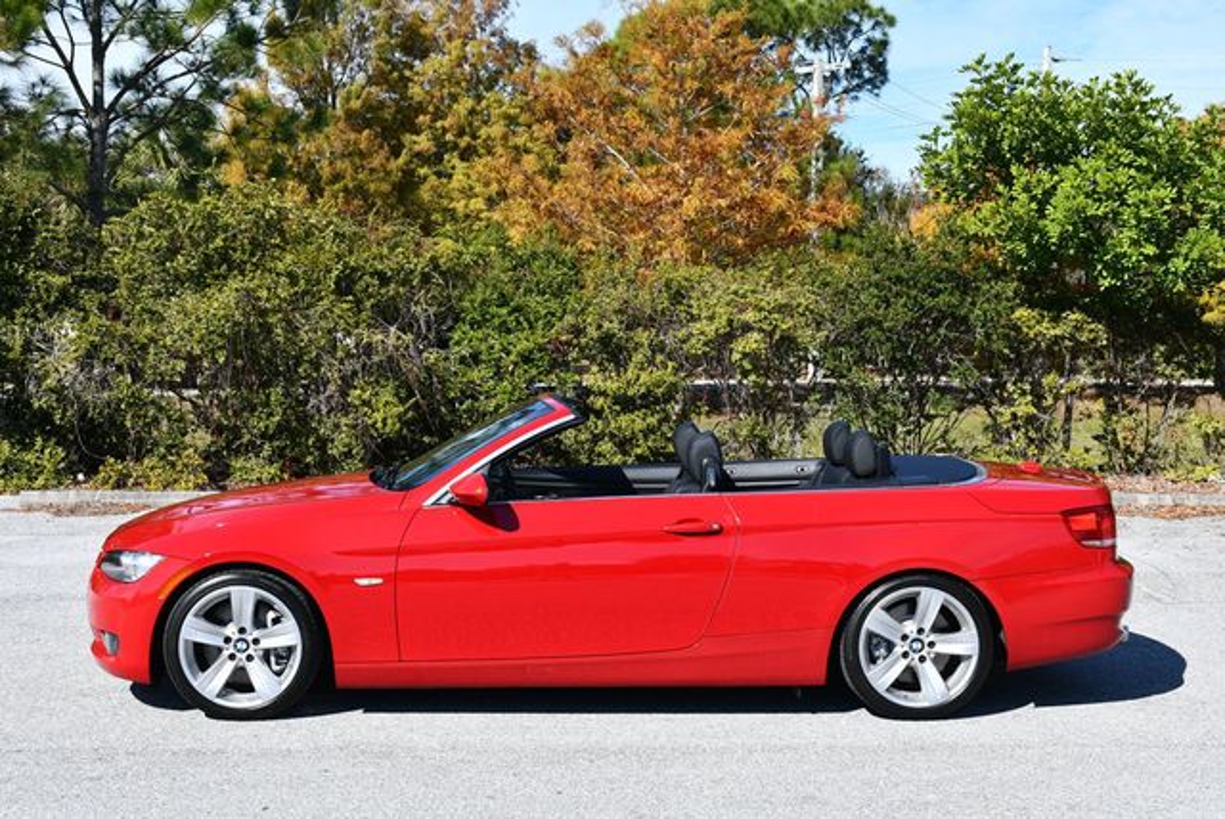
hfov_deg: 34.5
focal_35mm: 58
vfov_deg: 23.4
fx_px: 1975
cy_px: 410
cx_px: 612
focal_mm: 29
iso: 100
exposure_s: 1/250
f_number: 8
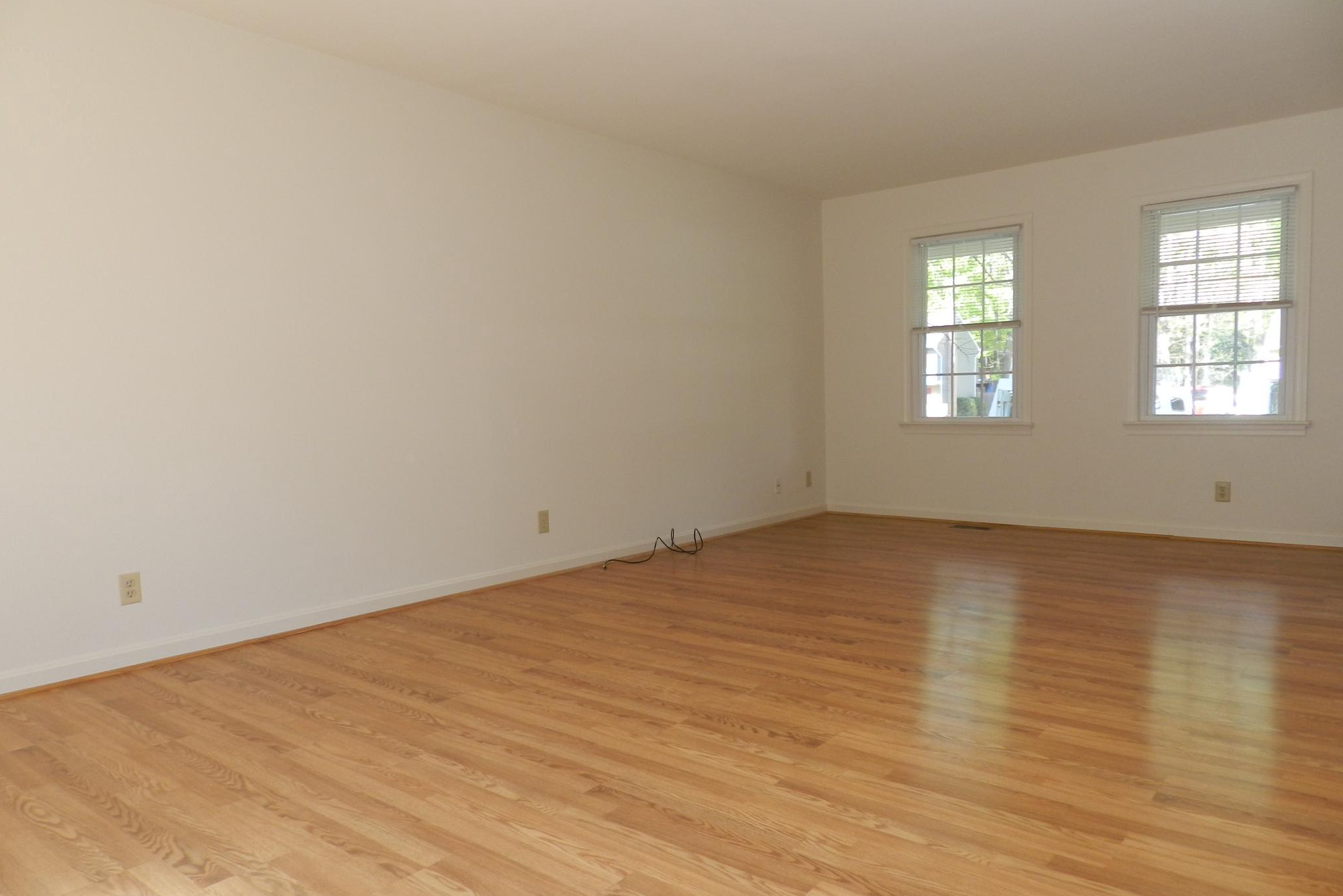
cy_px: 462
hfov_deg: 73.7
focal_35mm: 24
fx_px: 895
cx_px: 671
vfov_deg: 53.1
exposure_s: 1/80
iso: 160
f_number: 3.4
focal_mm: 4
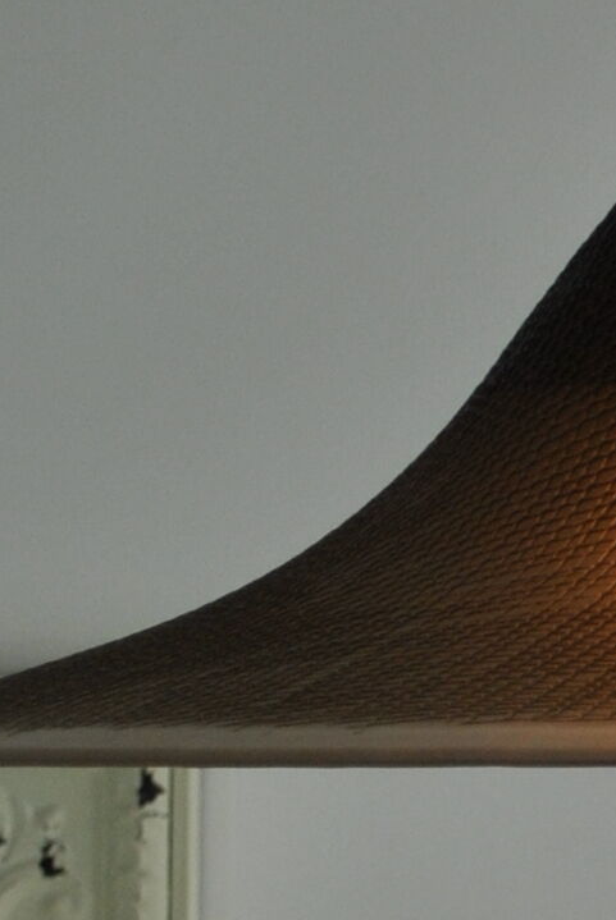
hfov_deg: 4.2
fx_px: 8270
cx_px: 1475
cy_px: 1227
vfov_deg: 6.3
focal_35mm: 323
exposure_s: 1/125
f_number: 5.6
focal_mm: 40
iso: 200
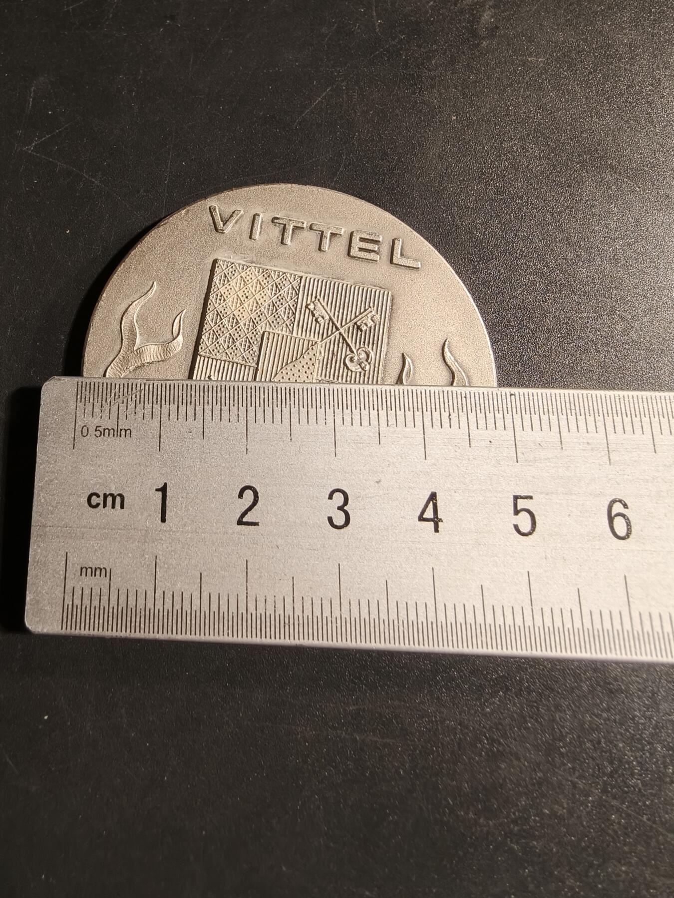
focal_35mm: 23
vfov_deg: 73.9
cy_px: 449
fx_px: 597
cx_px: 337
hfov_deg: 58.9
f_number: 2
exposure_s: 1/100
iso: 100
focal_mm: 2.32
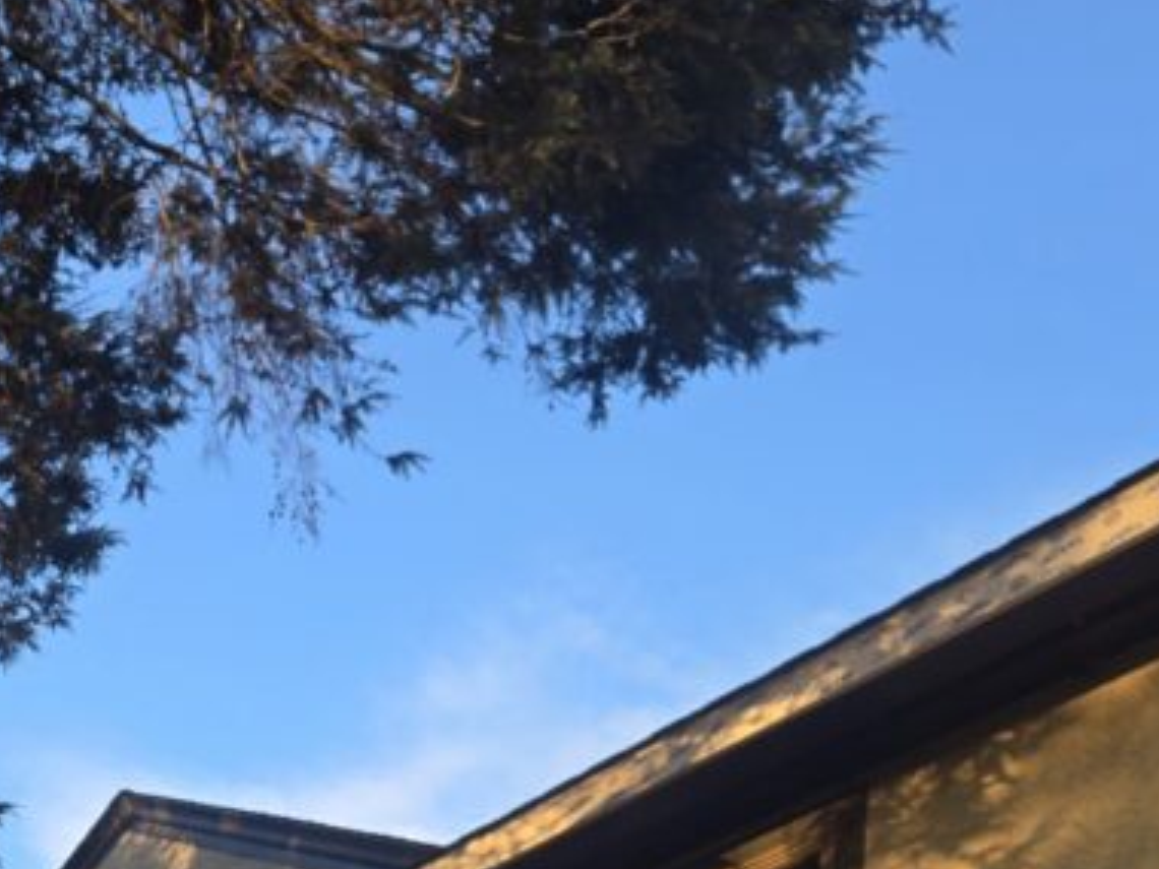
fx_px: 2076
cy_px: 1092
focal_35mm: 62
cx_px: 12
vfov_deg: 21.6
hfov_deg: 29.3
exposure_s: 1/274
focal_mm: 5.4
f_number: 1.8
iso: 25
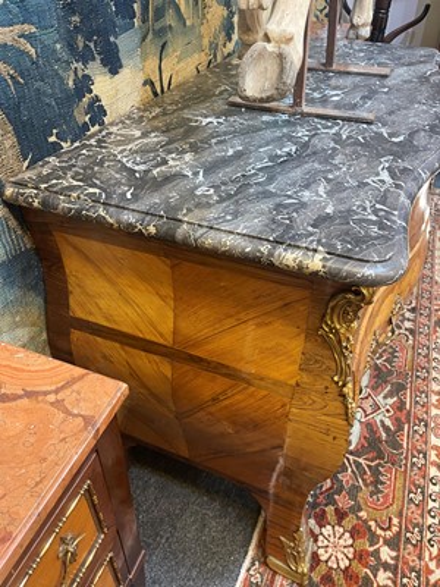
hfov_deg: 53.1
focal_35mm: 26
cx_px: 220
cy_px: 294
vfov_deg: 67.3
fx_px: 441
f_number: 1.6
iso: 320
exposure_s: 1/50
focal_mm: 5.1
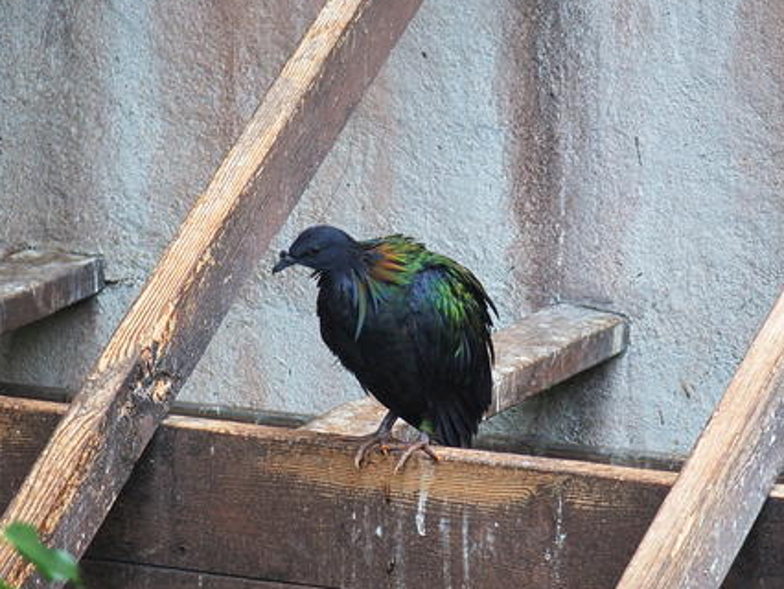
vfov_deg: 4.7
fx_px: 7184
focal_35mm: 317
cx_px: 377
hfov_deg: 6.2
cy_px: 285
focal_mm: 64.3
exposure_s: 1/250
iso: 250
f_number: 2.8
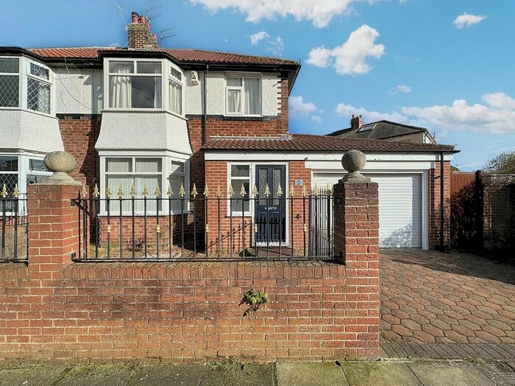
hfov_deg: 102.1
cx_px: 258
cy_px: 193
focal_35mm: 14
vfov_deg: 85.6
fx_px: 208
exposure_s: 1/1949
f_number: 2.2
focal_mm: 2.2
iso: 50
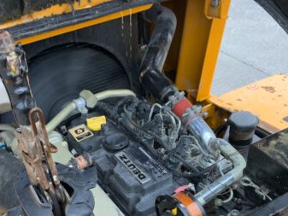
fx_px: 458
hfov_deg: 34.9
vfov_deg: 26.0
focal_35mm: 55
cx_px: 144
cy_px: 178
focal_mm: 3
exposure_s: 1/89
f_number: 1.8
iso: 64
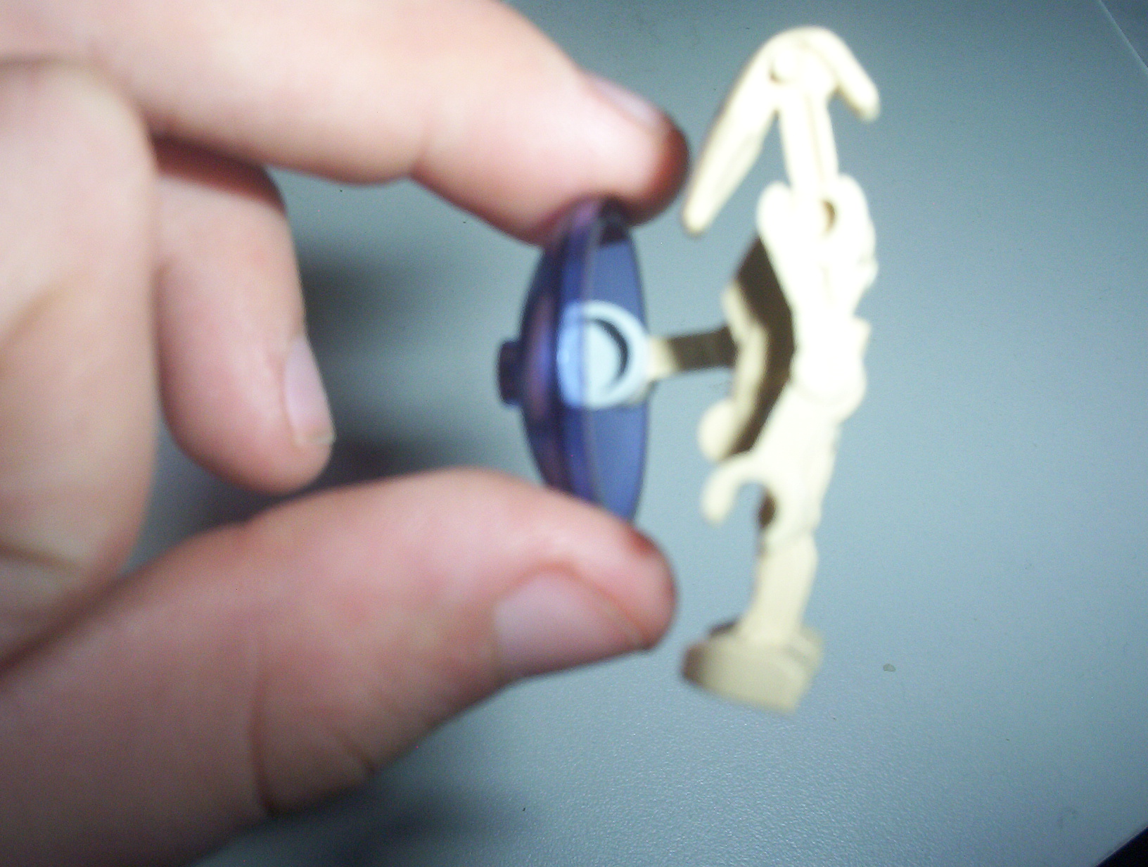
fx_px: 1296
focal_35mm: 39
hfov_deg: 47.8
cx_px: 574
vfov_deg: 37.0
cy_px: 434
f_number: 4.5
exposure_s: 1/30
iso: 140
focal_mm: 6
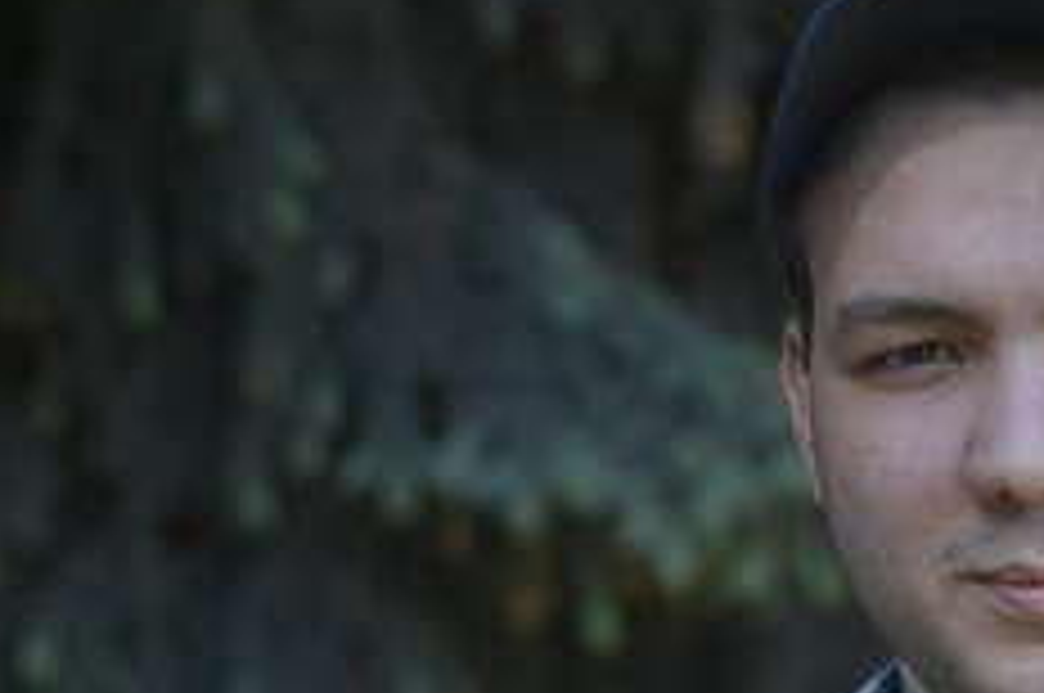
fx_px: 4373
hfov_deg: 13.3
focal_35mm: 151
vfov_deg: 9.1
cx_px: 1202
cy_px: 374
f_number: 2.5
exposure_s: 1/2000
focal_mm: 50
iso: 250
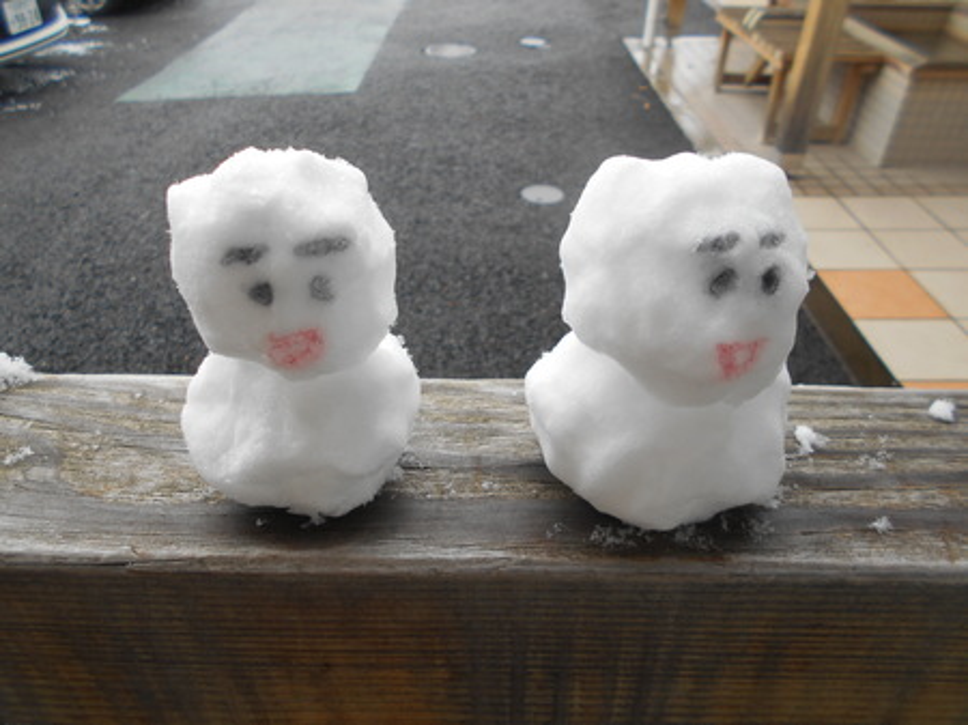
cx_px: 484
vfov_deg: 53.0
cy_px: 362
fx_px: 727
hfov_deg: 67.3
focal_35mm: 26
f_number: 3.2
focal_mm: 4.6
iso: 80
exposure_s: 1/125
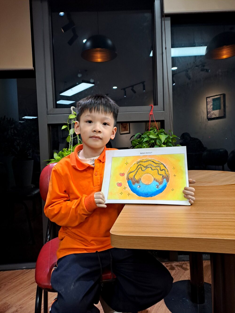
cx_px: 118
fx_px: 226
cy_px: 156
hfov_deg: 54.9
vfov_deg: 69.4
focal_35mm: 25
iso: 100
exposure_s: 1/50
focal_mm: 4.65
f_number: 1.8
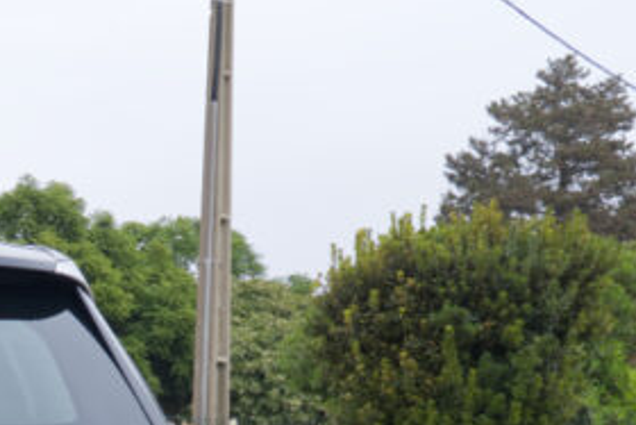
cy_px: 644
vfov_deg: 12.3
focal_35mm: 106
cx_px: -291
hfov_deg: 17.5
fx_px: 1874
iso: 160
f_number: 9
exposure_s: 1/100
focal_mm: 19.2
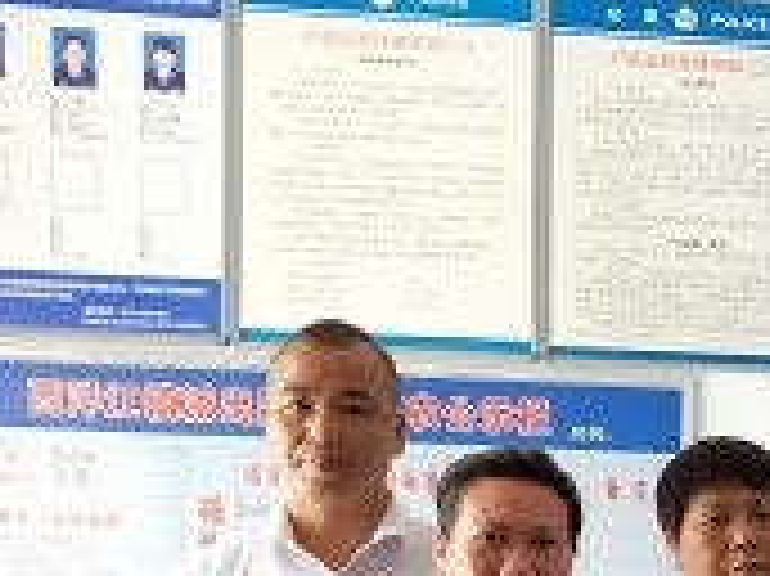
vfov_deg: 18.5
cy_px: 747
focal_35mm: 74
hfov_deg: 22.1
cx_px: 1130
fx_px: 1645
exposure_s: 1/33
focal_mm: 3.99
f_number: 1.7
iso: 321
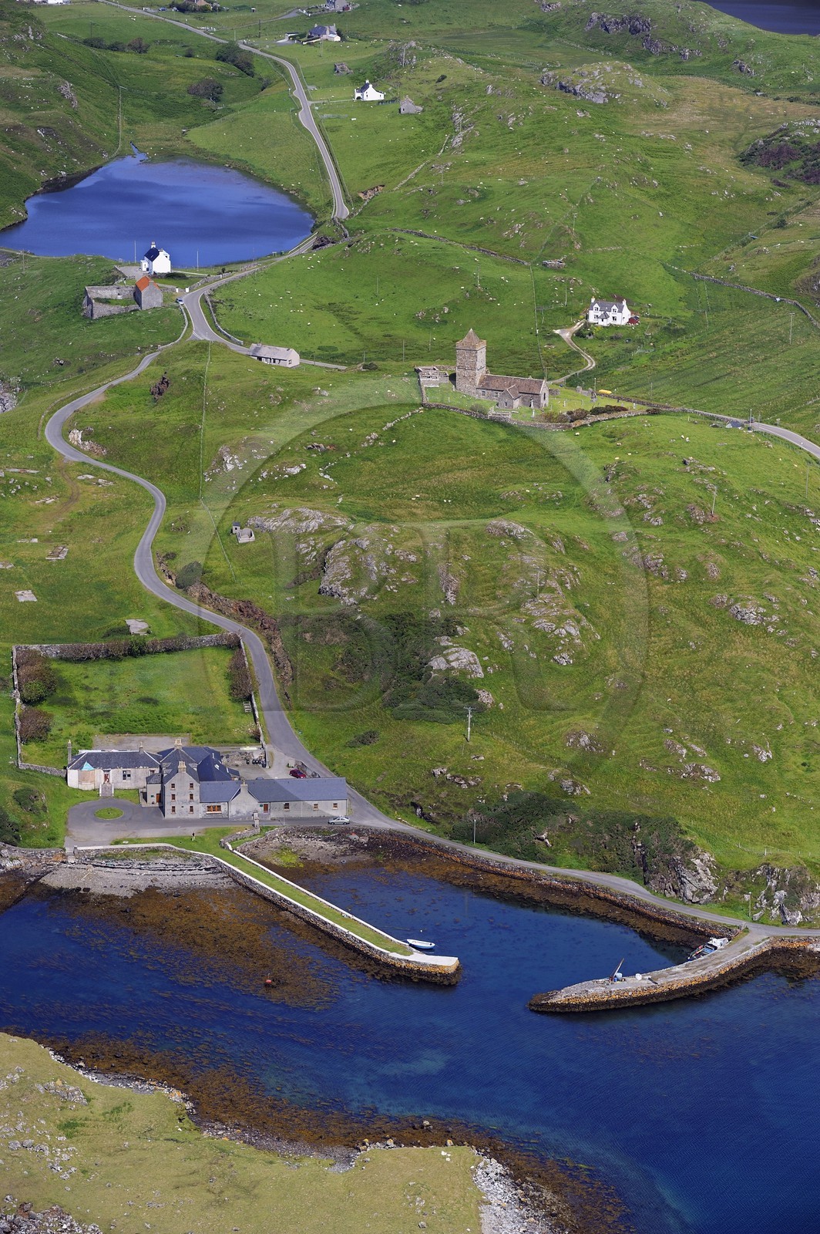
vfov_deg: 18.6
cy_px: 617
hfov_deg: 12.4
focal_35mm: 110
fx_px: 3765
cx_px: 410
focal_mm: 110
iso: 200
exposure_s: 1/800
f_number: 6.3
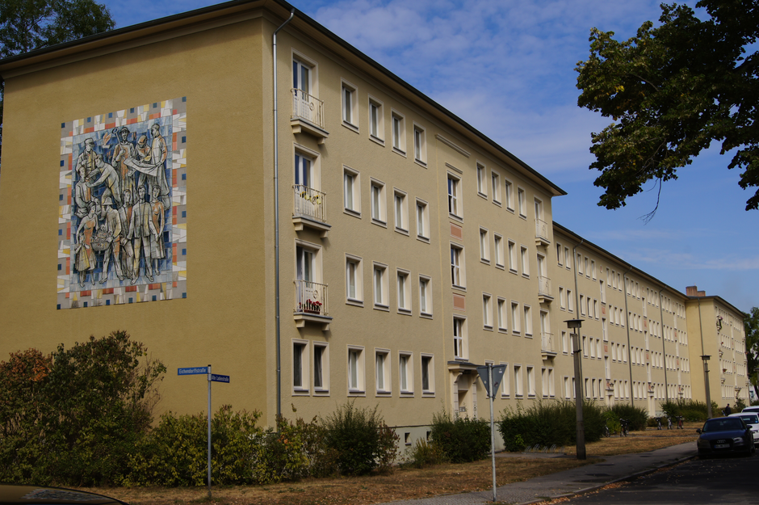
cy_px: 252
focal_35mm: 45
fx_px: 948
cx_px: 380
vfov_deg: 29.8
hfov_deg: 43.6
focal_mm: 30
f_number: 13
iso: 100
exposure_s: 1/160
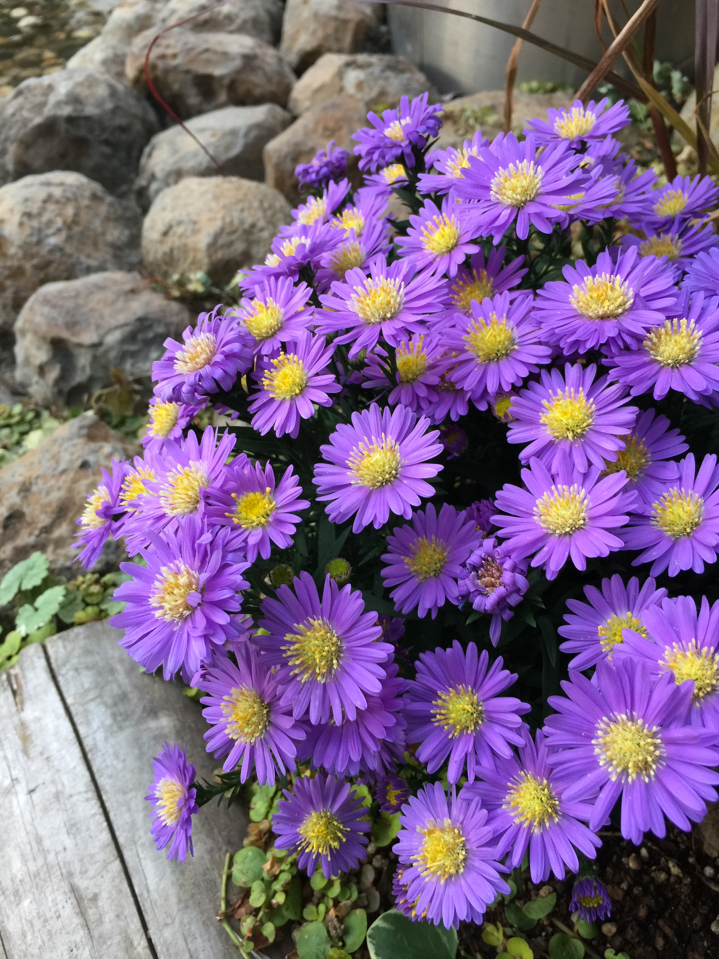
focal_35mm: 29
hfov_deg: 48.2
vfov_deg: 61.7
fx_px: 803
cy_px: 480
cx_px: 360
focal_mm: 4.15
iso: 40
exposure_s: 1/30
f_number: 2.2
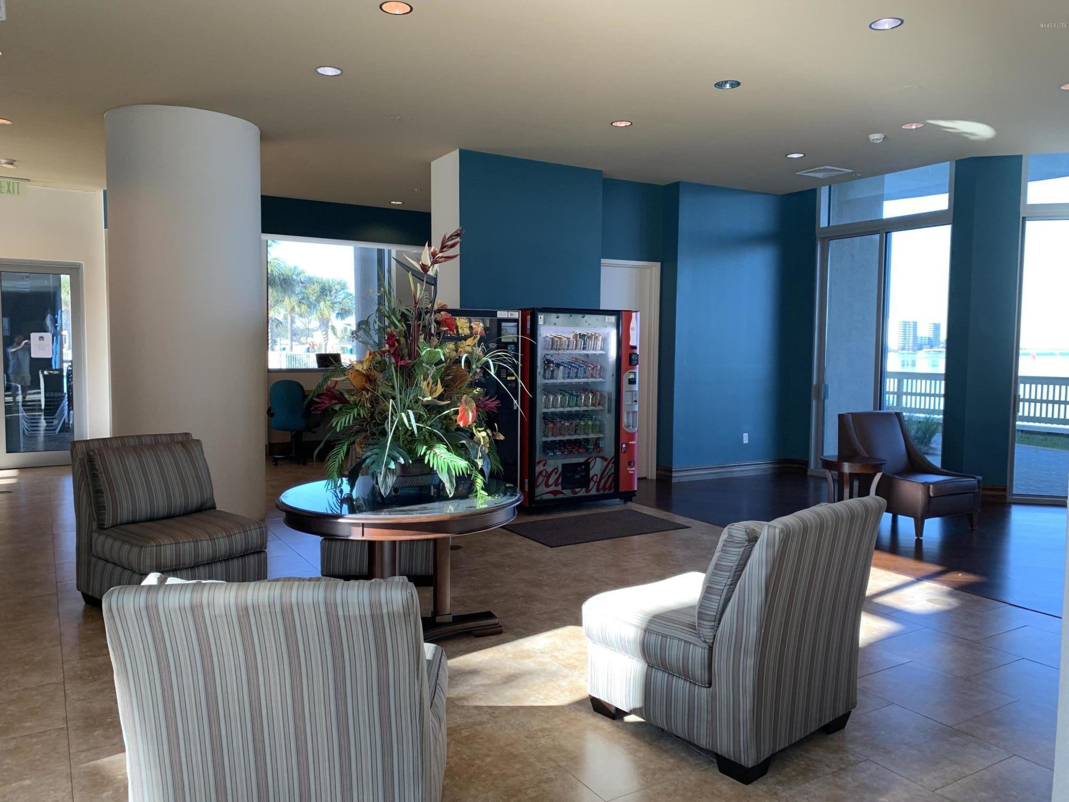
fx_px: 803
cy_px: 401
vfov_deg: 53.1
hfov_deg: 67.3
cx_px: 534
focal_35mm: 26
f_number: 1.8
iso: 50
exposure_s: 1/121
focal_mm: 4.25
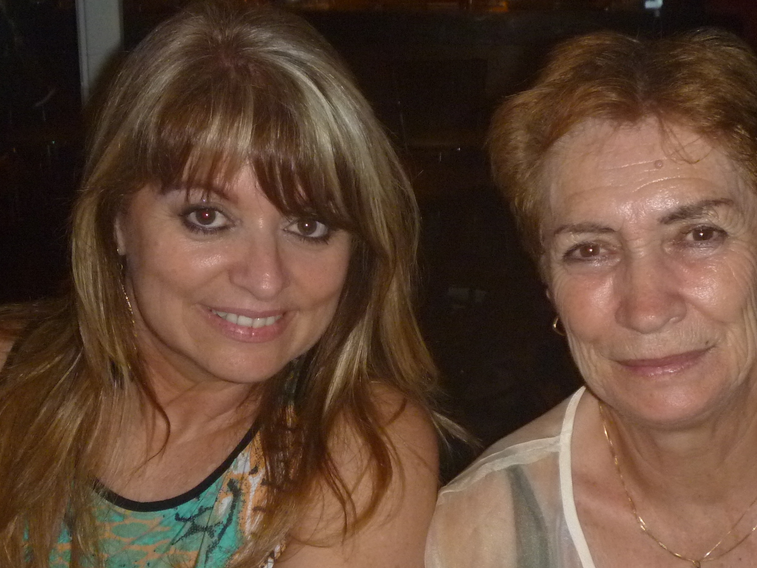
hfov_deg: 33.2
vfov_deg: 25.0
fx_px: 1268
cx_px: 394
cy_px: 401
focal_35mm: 58
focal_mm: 6.3
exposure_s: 1/30
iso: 320
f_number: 3.5
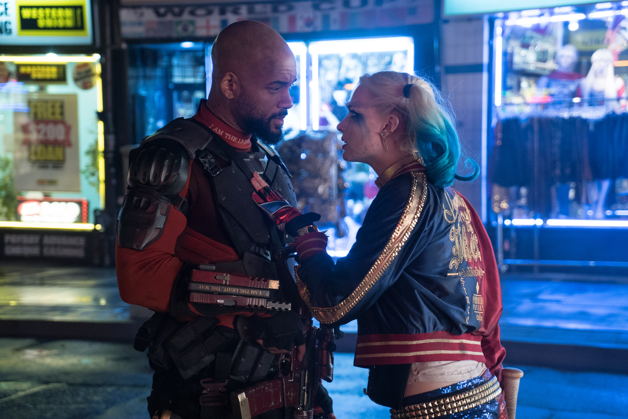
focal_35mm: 70
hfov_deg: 28.8
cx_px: 314
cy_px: 210
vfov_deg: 19.5
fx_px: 1222
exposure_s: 1/160
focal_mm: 70
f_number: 4
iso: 3200
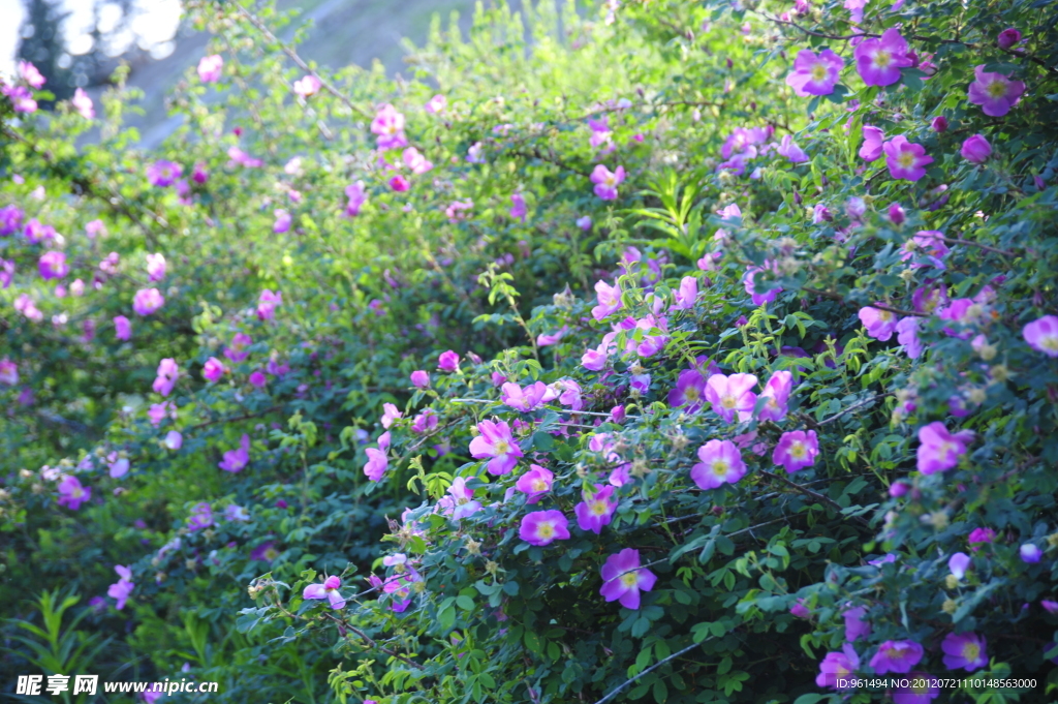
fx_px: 3524
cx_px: 529
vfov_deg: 11.4
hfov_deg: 17.1
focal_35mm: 120
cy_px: 352
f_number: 5.6
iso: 200
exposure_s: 1/80
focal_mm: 120
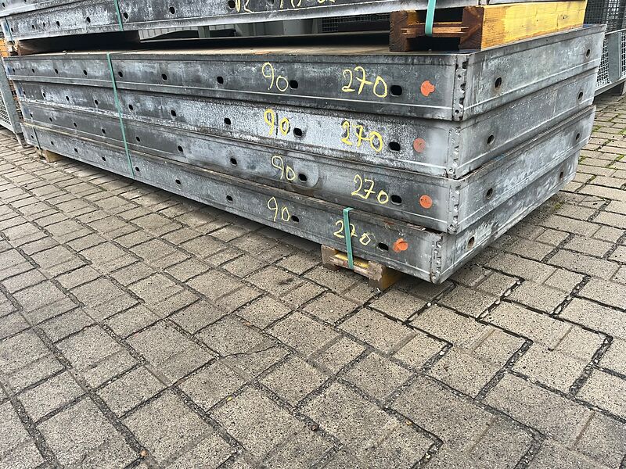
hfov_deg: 67.3
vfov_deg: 53.1
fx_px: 470
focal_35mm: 26
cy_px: 234
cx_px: 313
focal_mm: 5.1
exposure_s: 1/61
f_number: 1.6
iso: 125
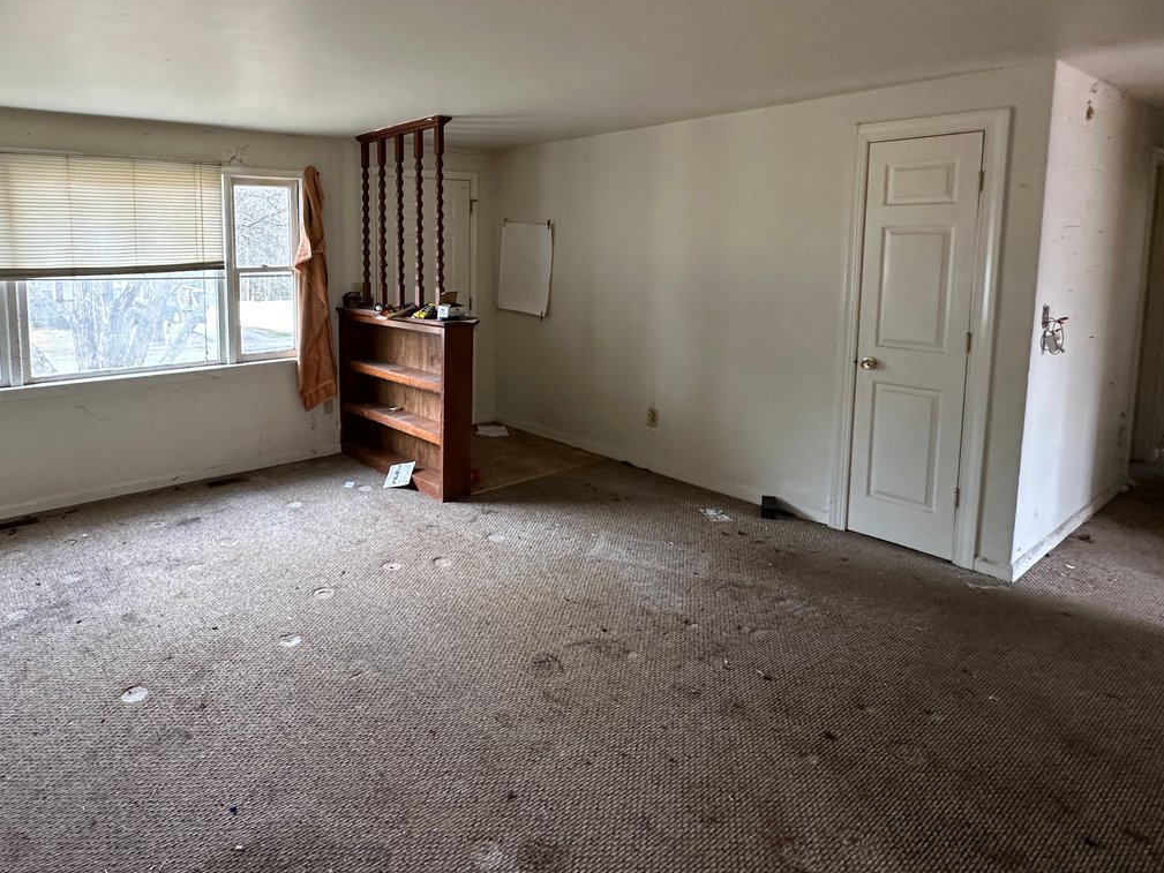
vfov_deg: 62.3
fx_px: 706
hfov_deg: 76.6
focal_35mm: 21
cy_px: 310
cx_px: 393
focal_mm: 2.22
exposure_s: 1/99
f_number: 2.2
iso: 250
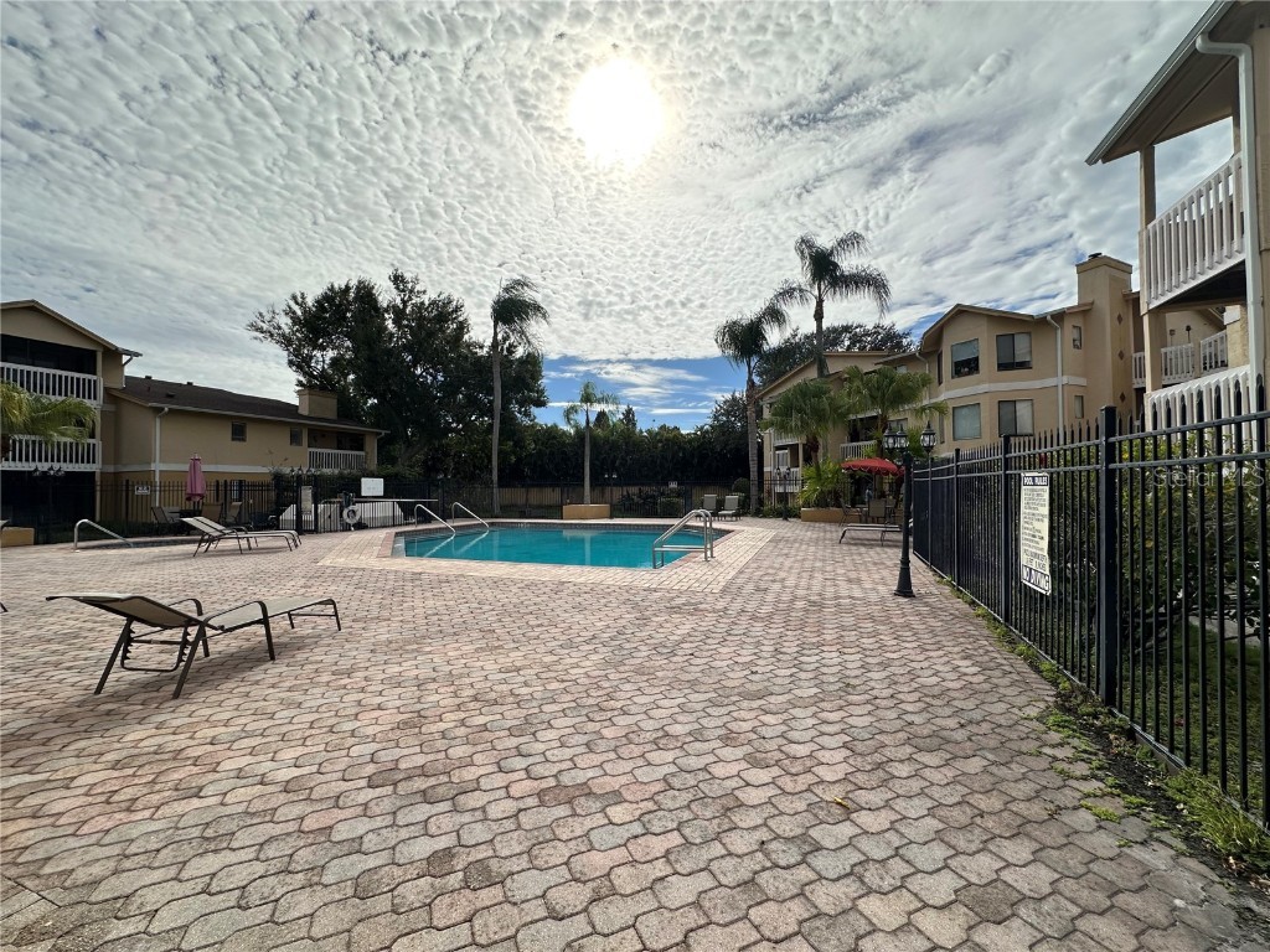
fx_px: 514
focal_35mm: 14
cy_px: 476
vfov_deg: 85.7
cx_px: 635
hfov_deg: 102.1
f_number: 2.2
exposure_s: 1/4651
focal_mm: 2.22
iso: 50
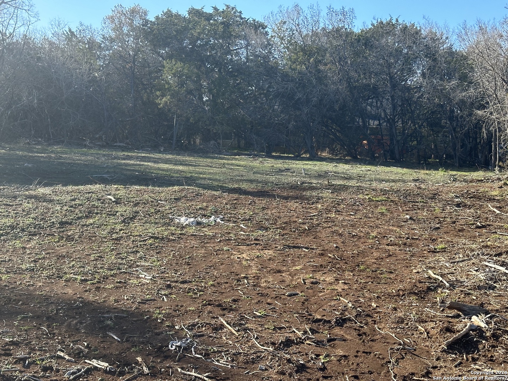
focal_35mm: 48
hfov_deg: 39.7
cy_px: 190
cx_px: 254
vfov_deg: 30.3
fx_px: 704
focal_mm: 6.86
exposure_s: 1/1289
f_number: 1.78
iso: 64
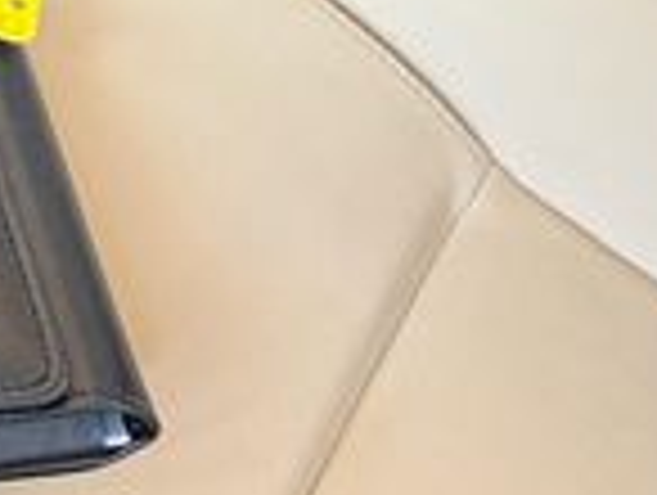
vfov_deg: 14.0
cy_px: 27
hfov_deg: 16.4
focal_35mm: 105
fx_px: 1996
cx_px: -432
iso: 250
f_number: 1.78
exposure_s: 1/58
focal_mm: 6.76
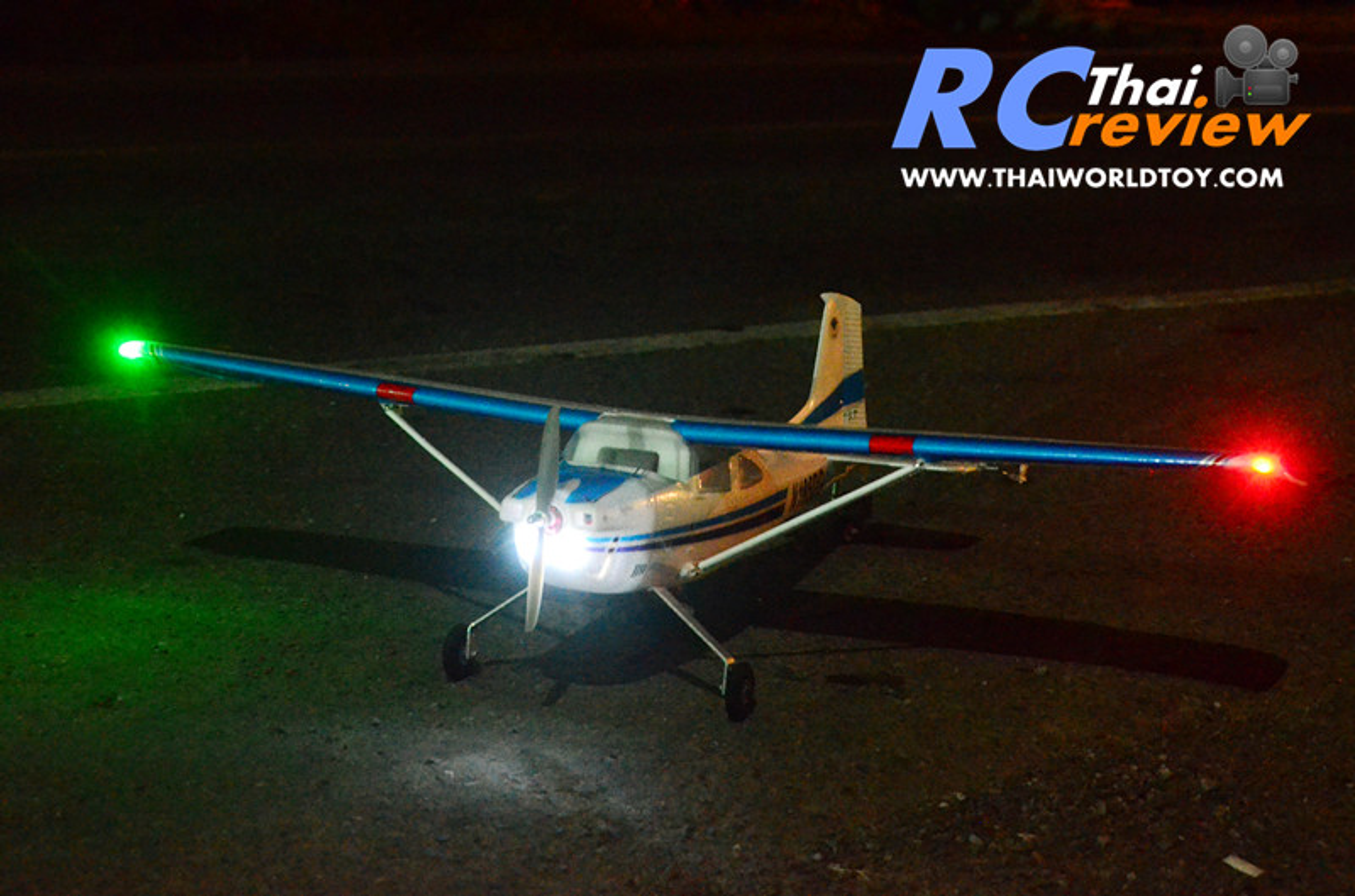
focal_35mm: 72
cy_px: 448
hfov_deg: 28.1
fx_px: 2703
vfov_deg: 18.8
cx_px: 678
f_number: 5
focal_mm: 48
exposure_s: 1/50
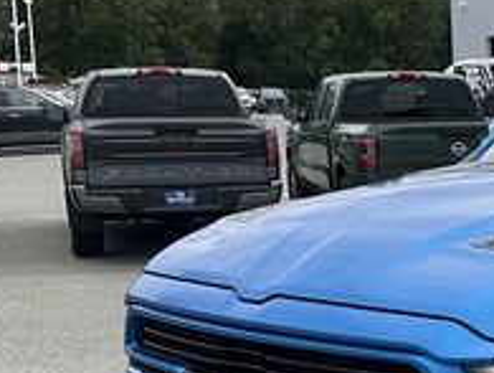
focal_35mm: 95
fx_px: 1358
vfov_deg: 15.4
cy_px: 350
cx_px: 752
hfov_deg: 18.2
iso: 25
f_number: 1.8
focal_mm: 3
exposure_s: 1/1015
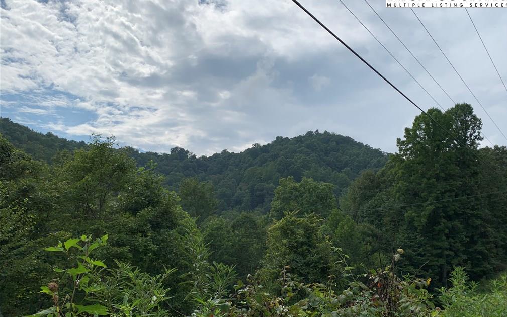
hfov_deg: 66.5
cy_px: 169
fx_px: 387
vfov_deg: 44.5
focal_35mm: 28
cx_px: 257
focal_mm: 4.25
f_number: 1.8
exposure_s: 1/7407
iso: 25
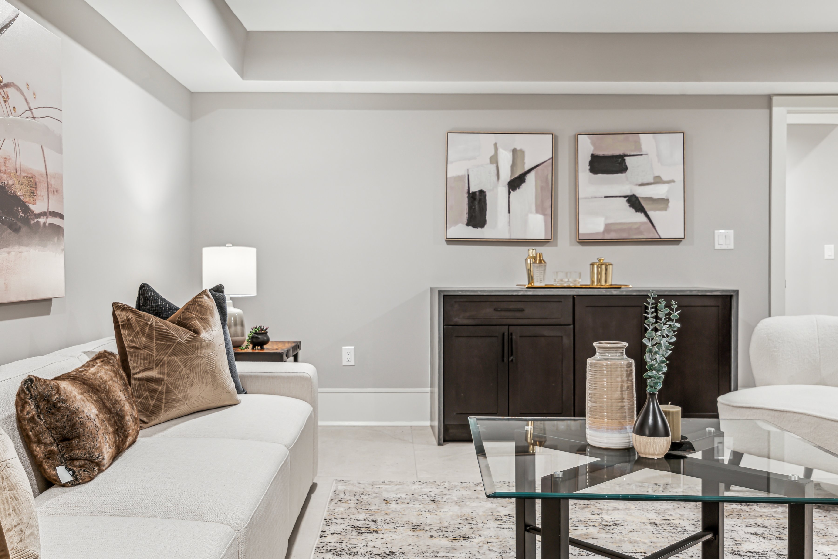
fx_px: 815
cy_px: 280
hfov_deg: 54.4
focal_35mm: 35
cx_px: 419
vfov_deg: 37.9
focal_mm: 35
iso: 250
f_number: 8
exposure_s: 1
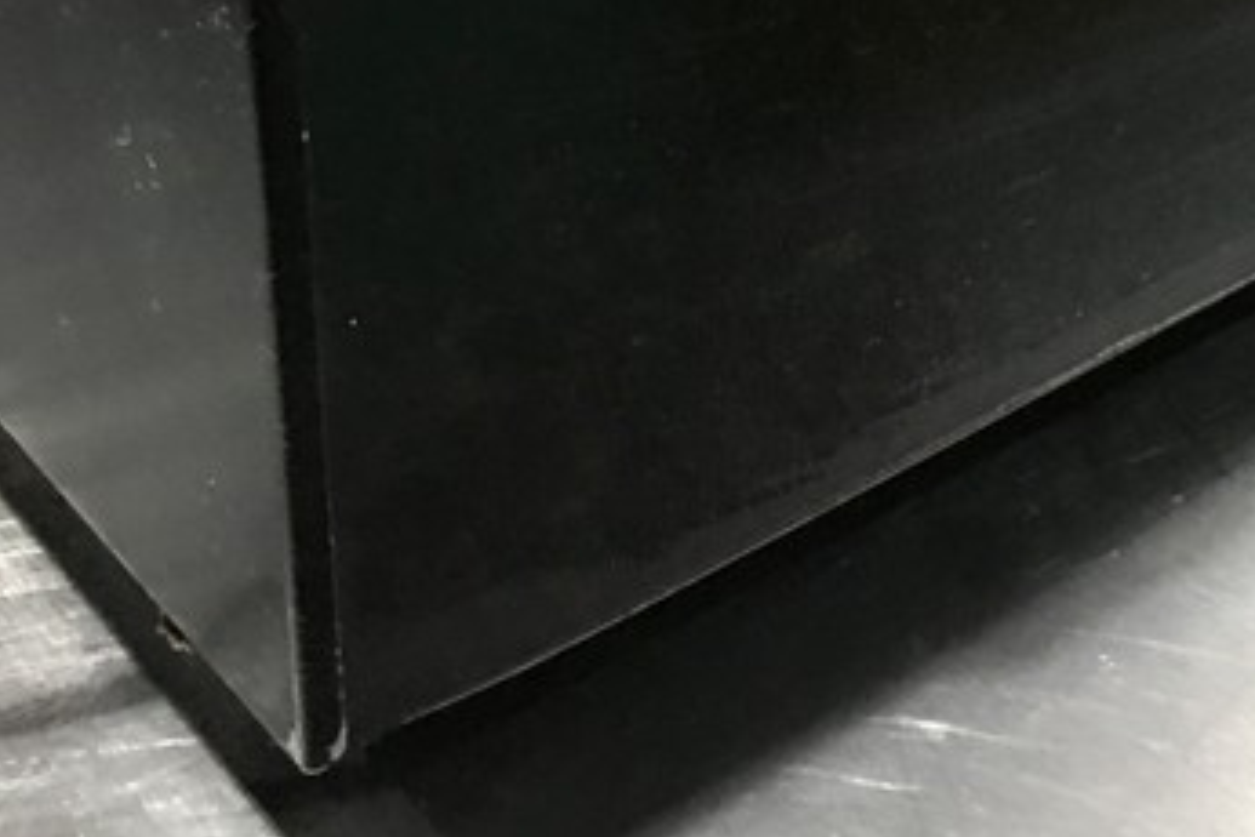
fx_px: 2440
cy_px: -382
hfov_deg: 28.0
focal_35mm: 70
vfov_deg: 17.6
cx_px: 1084
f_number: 2.2
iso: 80
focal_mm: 4.15
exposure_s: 1/4
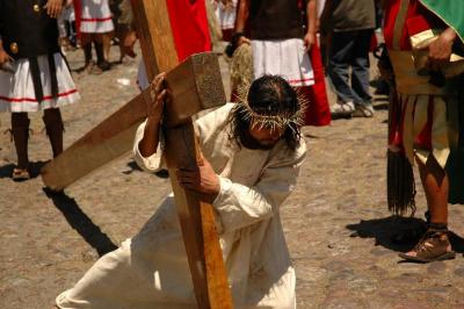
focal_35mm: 90
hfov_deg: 22.6
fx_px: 1159
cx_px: 232
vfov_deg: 15.2
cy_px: 154
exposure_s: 1/1600
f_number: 4.5
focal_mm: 60
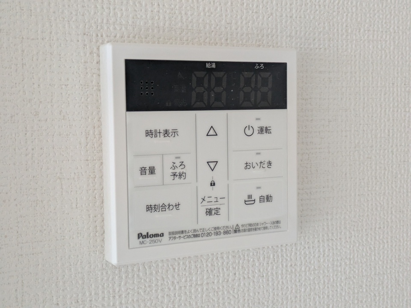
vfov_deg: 28.6
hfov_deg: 37.5
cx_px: 206
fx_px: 606
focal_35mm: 51
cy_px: 154
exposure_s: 1/30
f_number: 1.89
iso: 474
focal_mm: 5.43
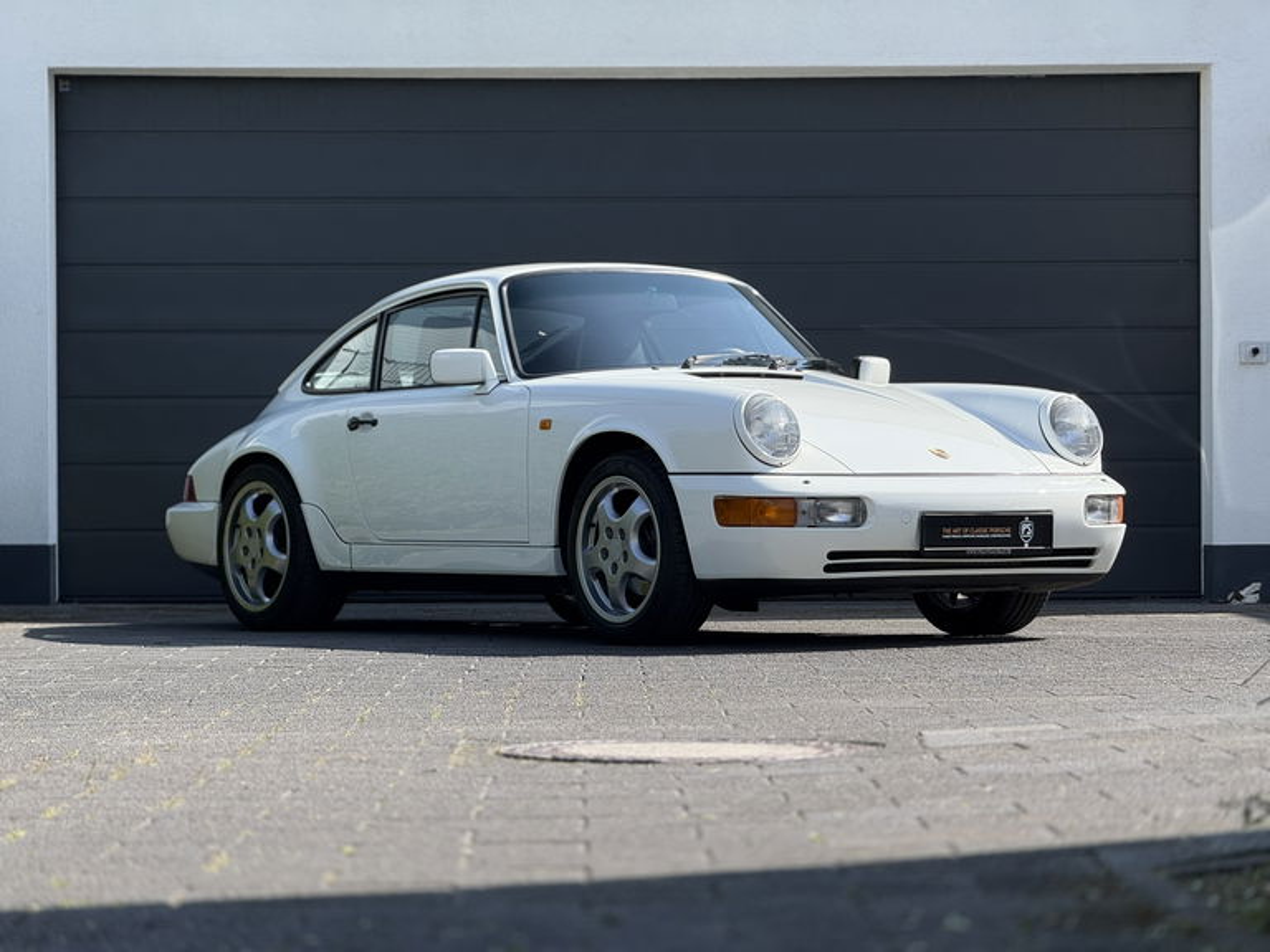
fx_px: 4403
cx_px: 635
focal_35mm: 120
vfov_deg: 12.3
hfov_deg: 16.4
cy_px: 476
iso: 50
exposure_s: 1/1248
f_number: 2.8
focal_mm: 15.66
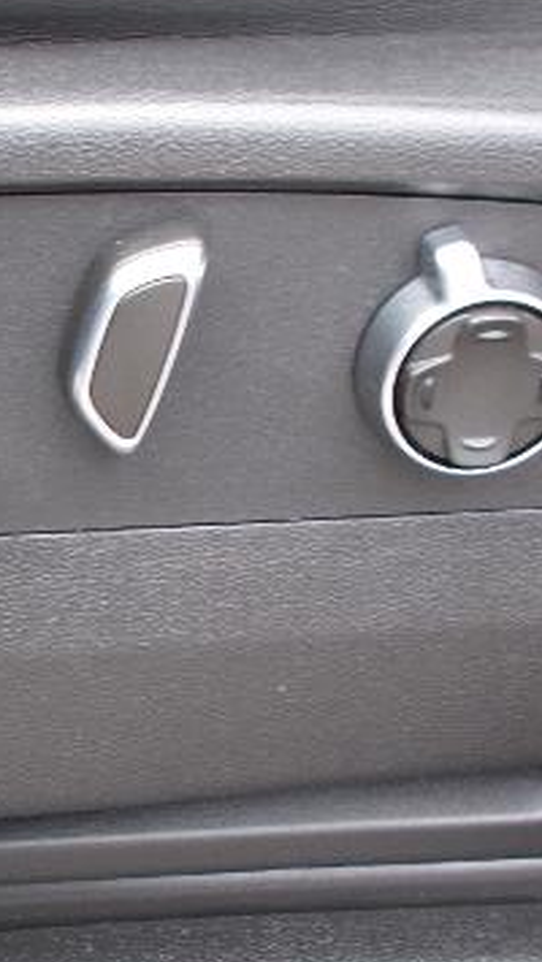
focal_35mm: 51
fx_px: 1301
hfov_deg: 23.0
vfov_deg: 40.5
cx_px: 73
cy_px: 436
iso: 140
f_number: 3.2
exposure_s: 1/25
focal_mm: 4.6
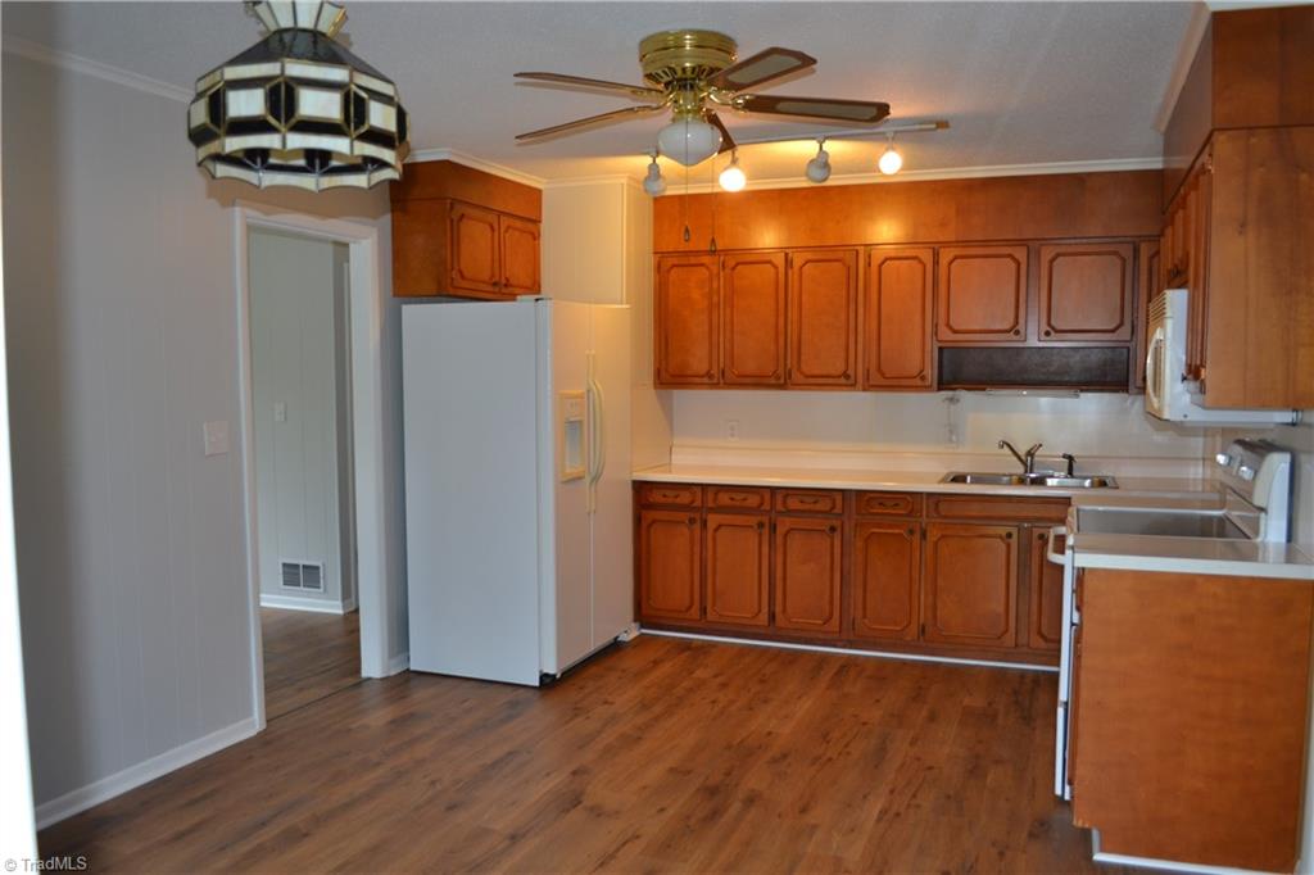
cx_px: 657
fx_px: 985
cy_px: 438
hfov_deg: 67.4
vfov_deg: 47.9
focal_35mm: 27
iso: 400
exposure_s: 1/60
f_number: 3.5
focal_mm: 18
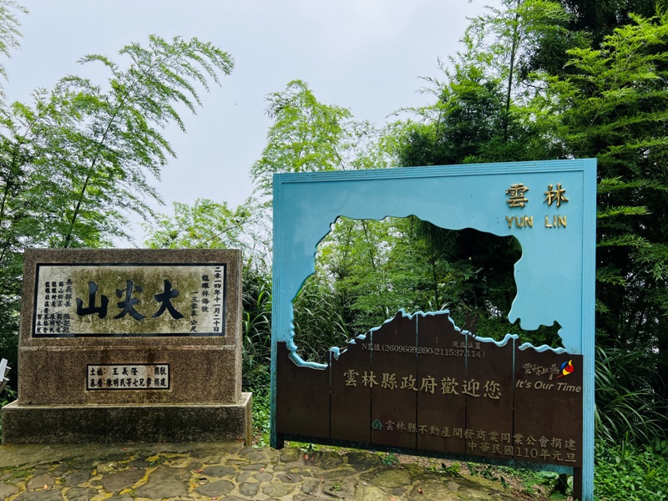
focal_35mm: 26
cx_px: 334
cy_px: 250
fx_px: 502
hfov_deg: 67.3
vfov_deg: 53.1
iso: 50
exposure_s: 1/4831
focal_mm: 5.7
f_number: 1.5
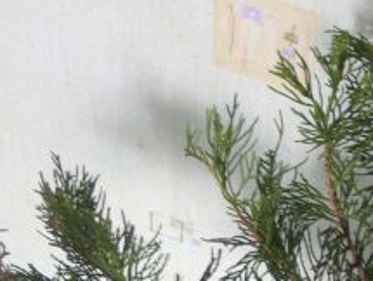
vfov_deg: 7.6
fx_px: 2105
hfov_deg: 10.1
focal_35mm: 195
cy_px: 286
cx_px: 340
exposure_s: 1/13
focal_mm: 11.5
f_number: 4
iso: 100
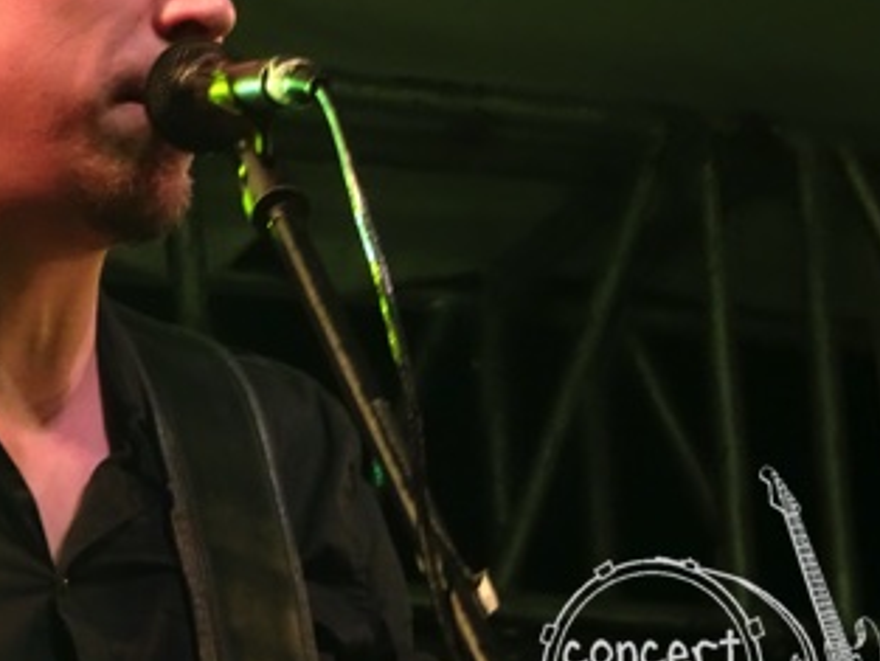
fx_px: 8876
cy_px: 172
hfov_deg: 5.7
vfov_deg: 4.3
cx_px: 39
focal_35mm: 349
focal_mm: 28.74
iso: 800
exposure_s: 1/30
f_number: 5.6
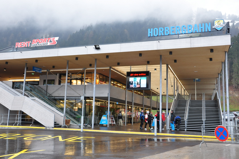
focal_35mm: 36
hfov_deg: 53.2
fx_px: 239
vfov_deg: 36.8
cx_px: 120
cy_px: 80
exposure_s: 1/50
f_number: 8
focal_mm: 24
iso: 800
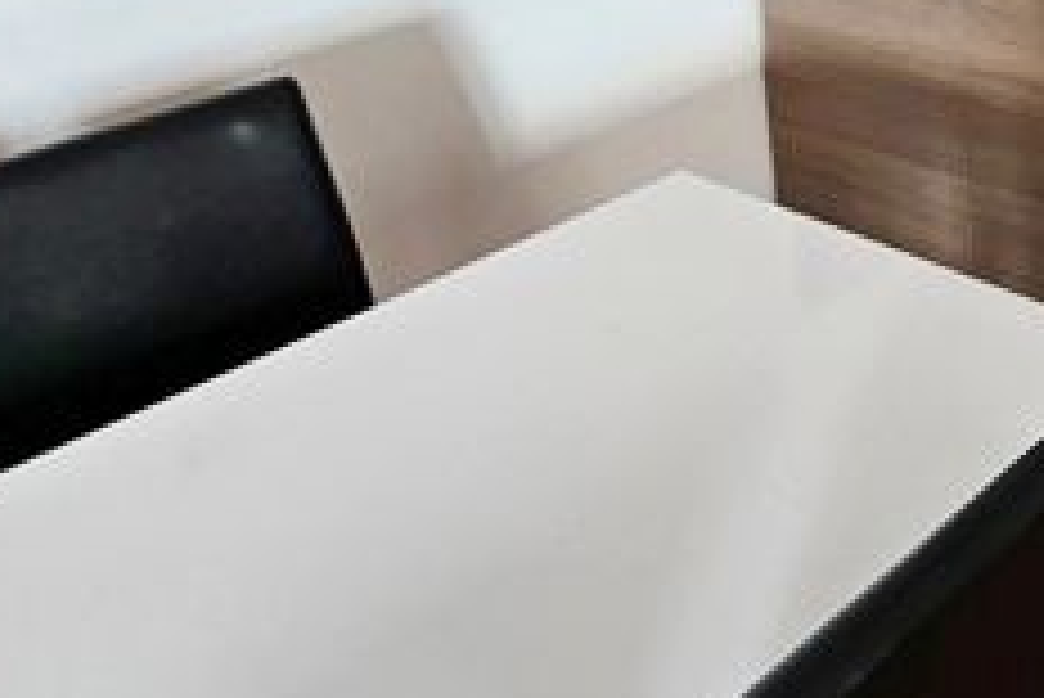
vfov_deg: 28.0
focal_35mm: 41
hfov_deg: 31.8
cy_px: -171
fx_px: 1190
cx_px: 1451
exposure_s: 1/50
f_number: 2.2
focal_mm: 1.7
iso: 125
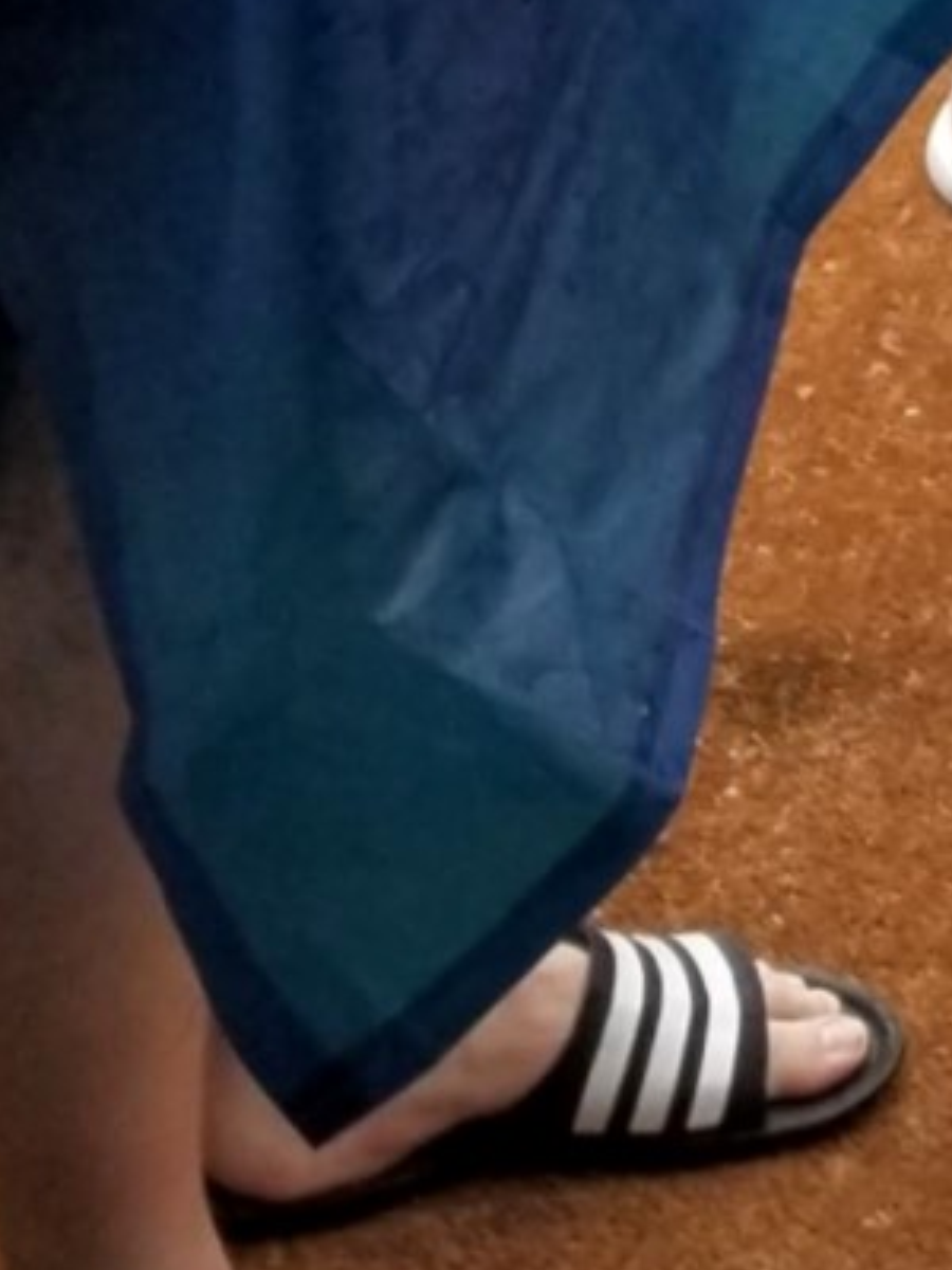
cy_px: -1540
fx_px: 4804
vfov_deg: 12.5
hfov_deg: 10.5
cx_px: 1828
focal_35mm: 131
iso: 80
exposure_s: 1/50
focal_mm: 4.3
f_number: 1.7
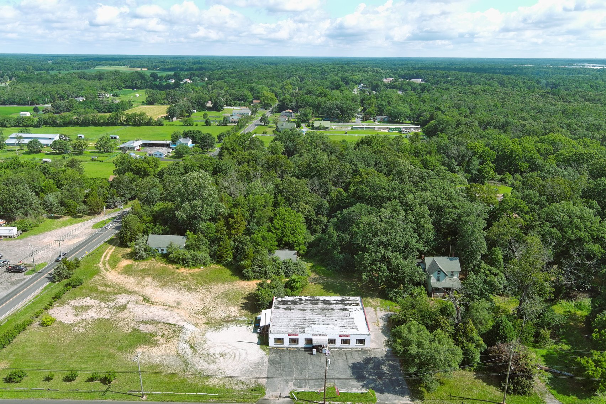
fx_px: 488
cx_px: 303
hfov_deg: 63.7
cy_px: 202
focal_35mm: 29
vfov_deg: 45.0
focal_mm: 10.57
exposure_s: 1/800
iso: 100
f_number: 2.8
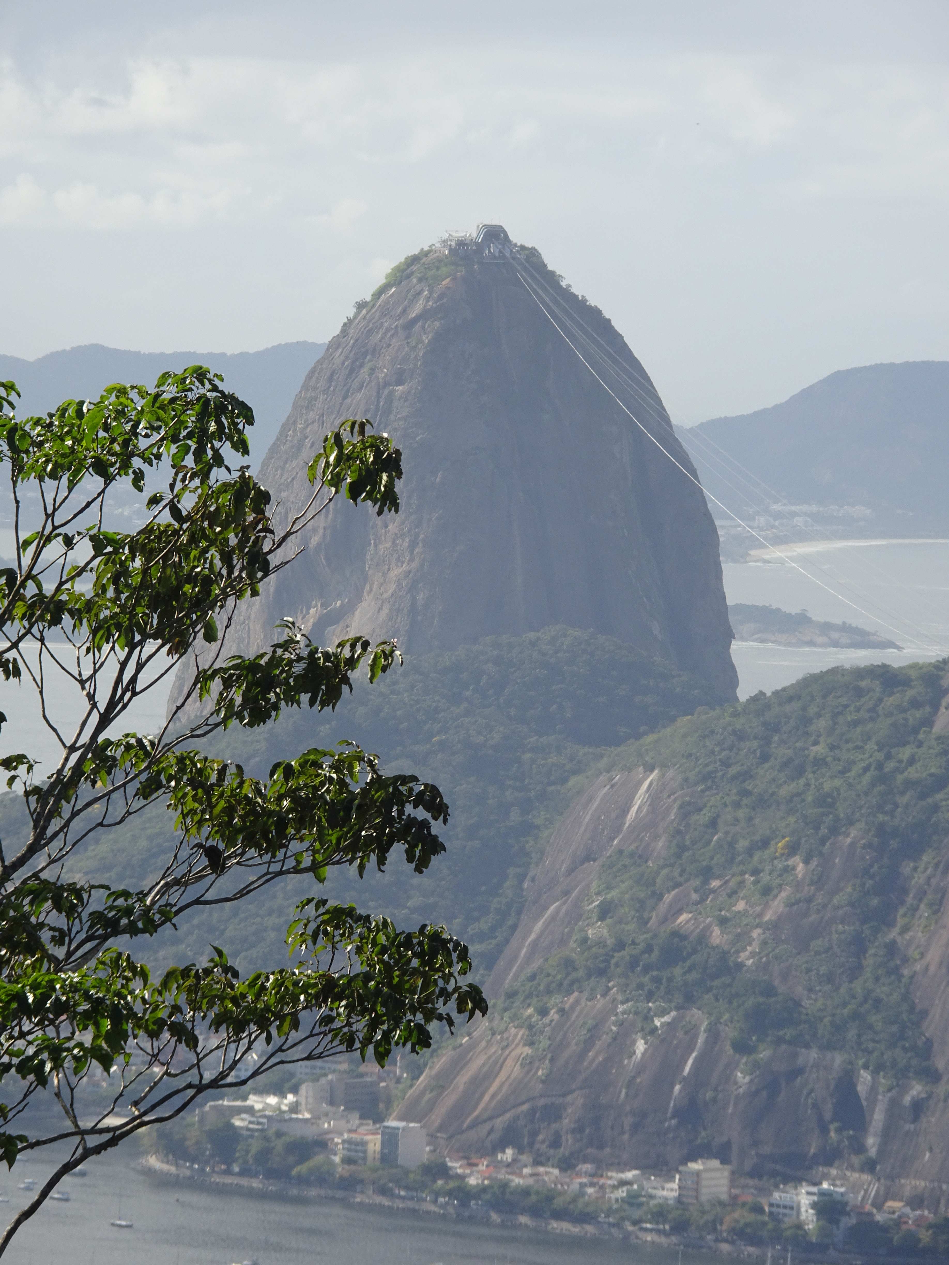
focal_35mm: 212
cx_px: 474
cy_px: 632
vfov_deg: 9.3
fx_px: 7749
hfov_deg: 7.0
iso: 80
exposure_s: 1/320
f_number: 6.3
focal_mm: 36.24
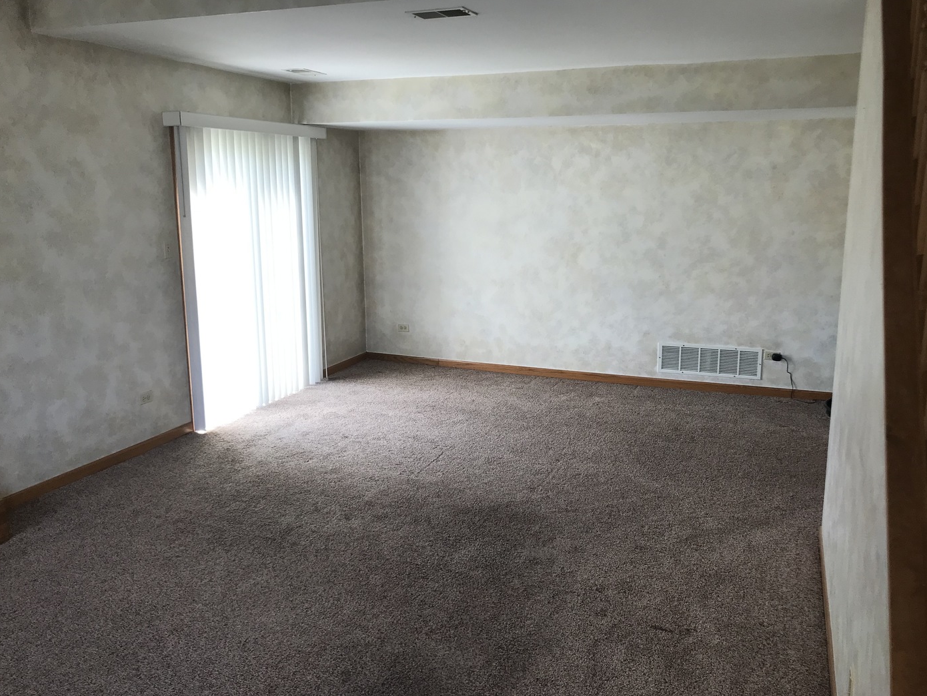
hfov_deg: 61.6
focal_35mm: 29
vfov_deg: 48.2
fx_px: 777
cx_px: 473
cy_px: 352
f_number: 1.8
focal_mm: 3.99
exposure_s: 1/120
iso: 25
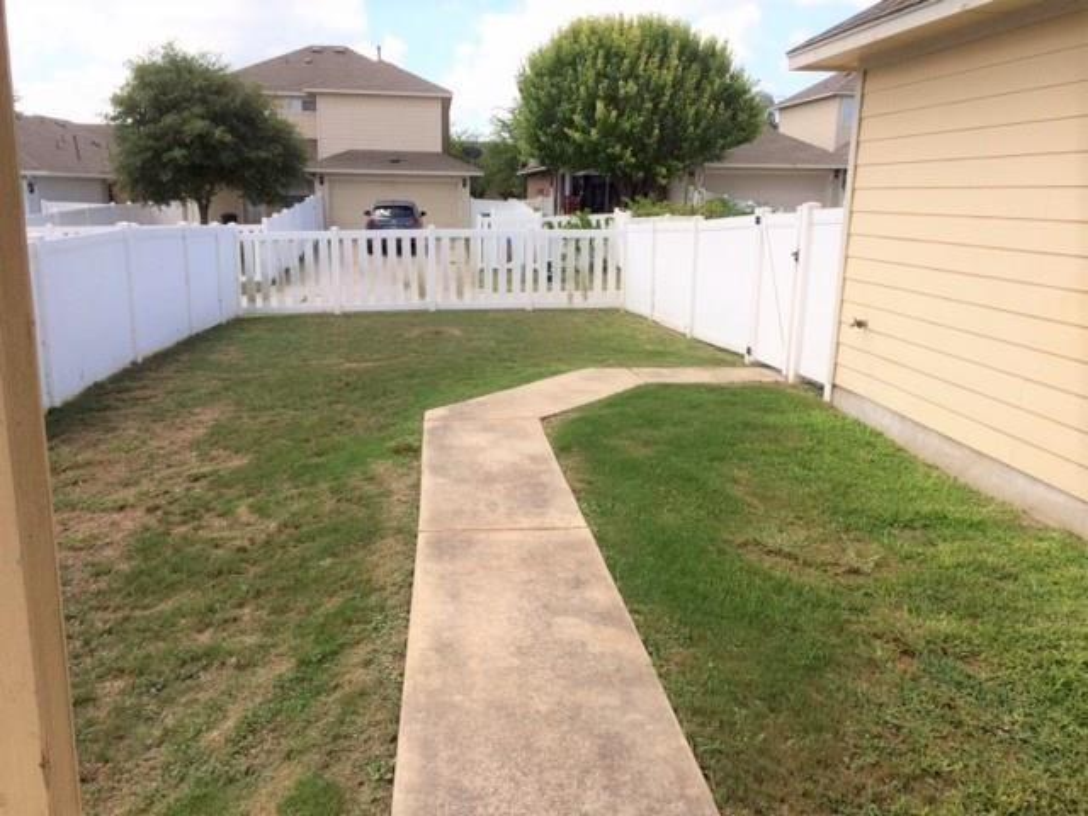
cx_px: 544
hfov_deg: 61.7
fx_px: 911
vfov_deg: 48.2
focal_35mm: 29
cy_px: 408
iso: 40
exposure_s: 1/1580
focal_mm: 4.15
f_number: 2.2
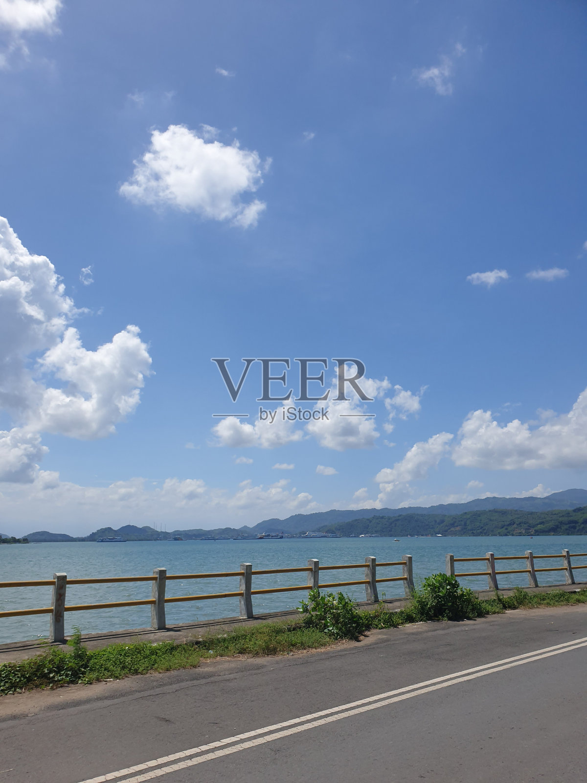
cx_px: 294
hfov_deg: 53.1
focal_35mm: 26
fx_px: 588
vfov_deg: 67.3
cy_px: 392
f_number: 2.4
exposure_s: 1/3096
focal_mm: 4.3
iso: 50
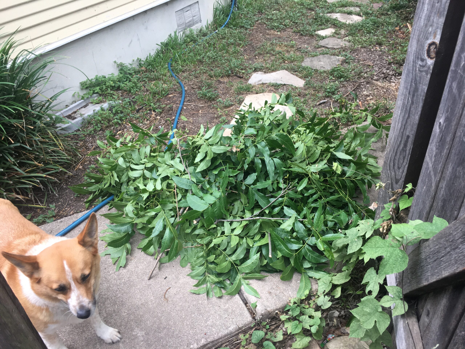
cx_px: 232
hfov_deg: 61.7
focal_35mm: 29
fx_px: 390
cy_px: 174
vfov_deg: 48.2
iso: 40
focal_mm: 4.15
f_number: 2.2
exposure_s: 1/120
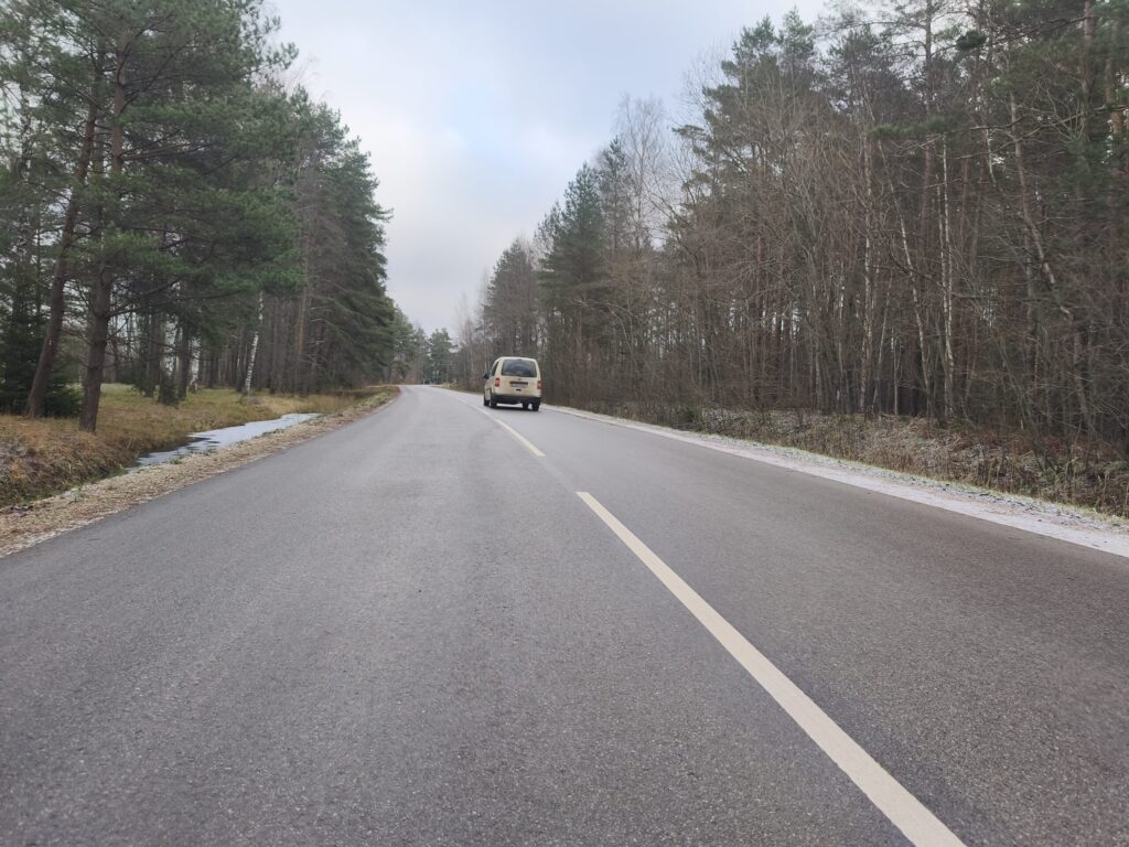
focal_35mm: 23
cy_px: 424
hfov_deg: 73.9
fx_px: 750
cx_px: 564
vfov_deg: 58.9
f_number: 1.65
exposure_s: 1/162
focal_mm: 6.18
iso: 50
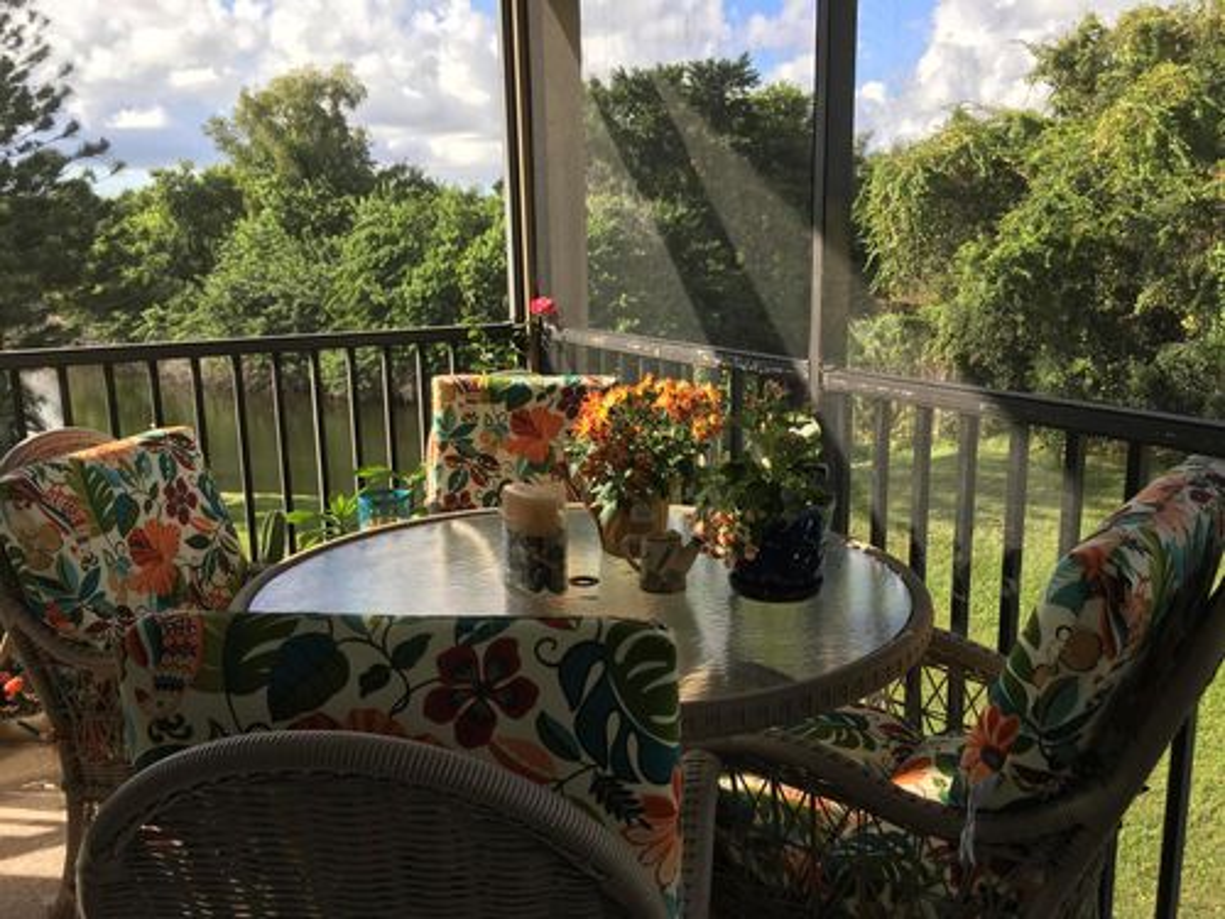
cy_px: 460
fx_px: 1026
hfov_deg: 61.7
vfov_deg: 48.2
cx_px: 612
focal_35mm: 29
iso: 25
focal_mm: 4.15
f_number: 2.2
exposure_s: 1/450
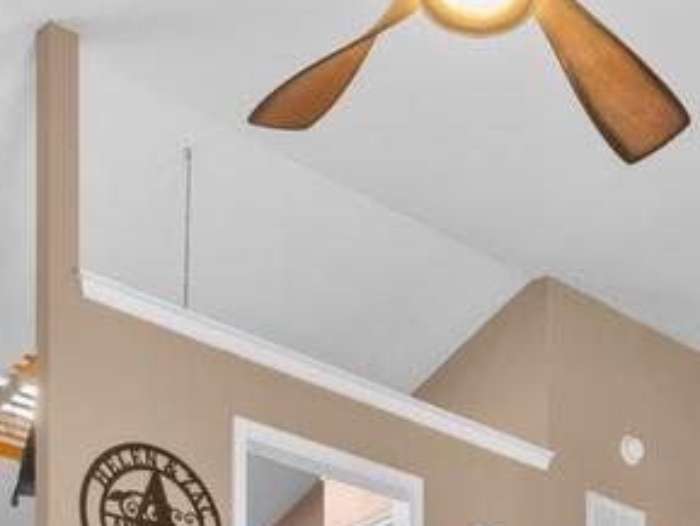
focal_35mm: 67
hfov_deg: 28.7
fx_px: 1355
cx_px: 487
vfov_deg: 16.9
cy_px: 1023
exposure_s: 1
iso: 320
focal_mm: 14
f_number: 9
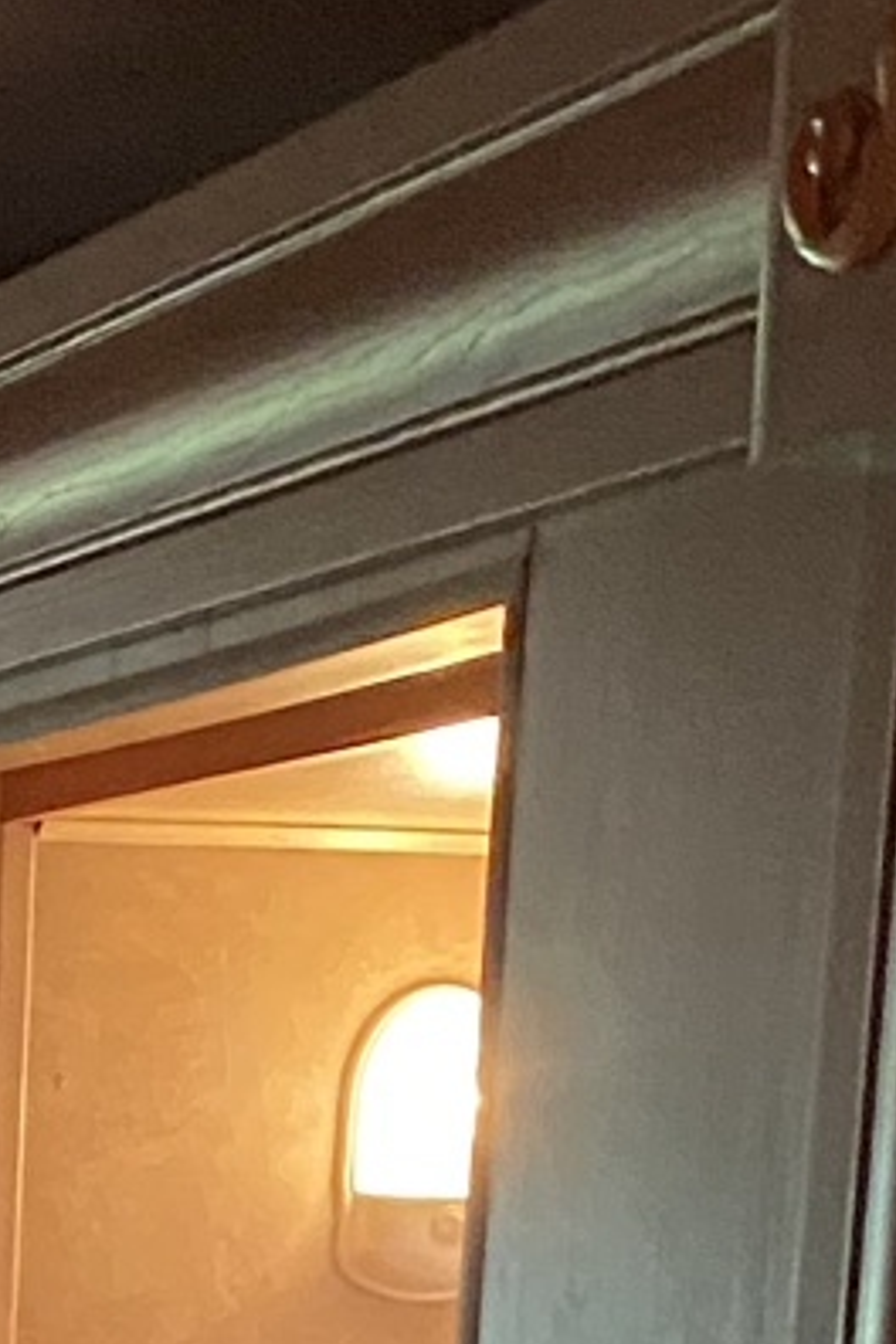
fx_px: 5226
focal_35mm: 140
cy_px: 2240
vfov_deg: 13.5
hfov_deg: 8.9
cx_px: -1235
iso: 500
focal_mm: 4.25
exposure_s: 1/40
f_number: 1.8
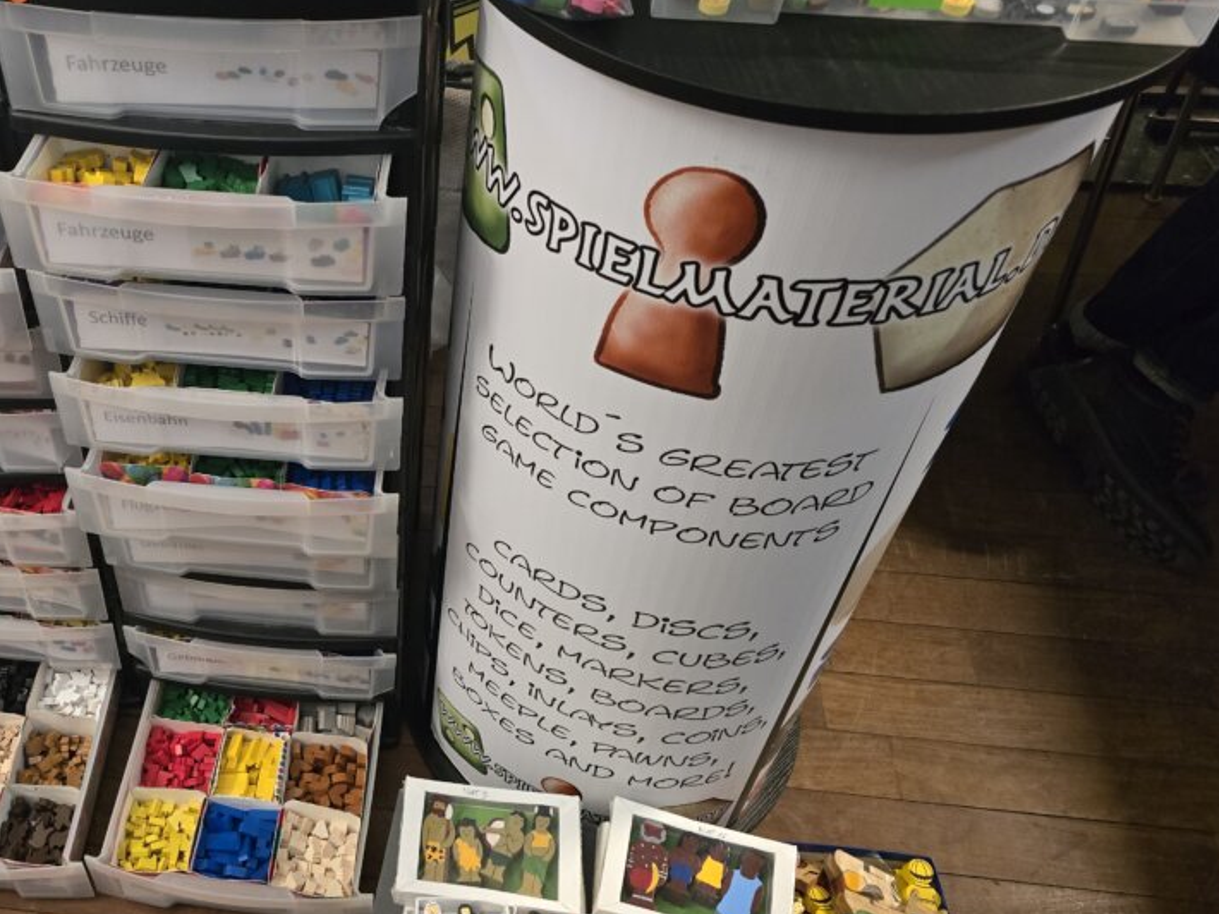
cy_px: 442
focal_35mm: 35
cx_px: 321
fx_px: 1232
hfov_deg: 50.7
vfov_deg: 40.7
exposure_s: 1/100
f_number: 1.7
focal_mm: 6.3
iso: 1600
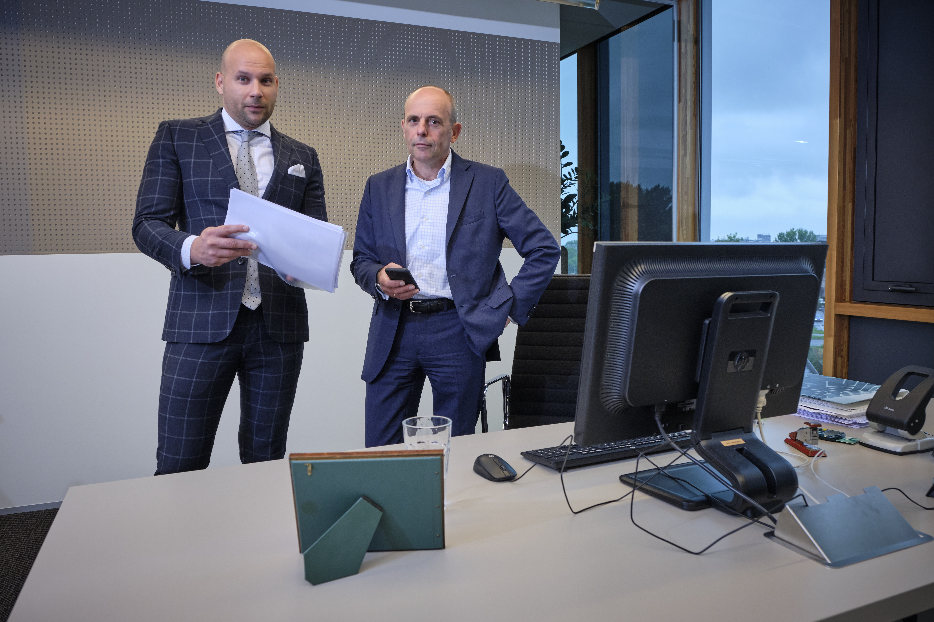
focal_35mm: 26
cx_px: 467
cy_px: 311
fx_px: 675
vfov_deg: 49.6
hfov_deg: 69.4
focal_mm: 17
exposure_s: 1/125
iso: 500
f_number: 4
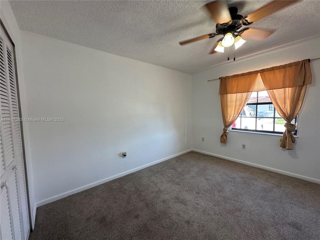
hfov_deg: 102.1
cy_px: 120
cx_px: 160
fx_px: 129
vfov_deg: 85.7
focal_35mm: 14
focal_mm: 2.22
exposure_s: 1/120
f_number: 2.2
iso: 80
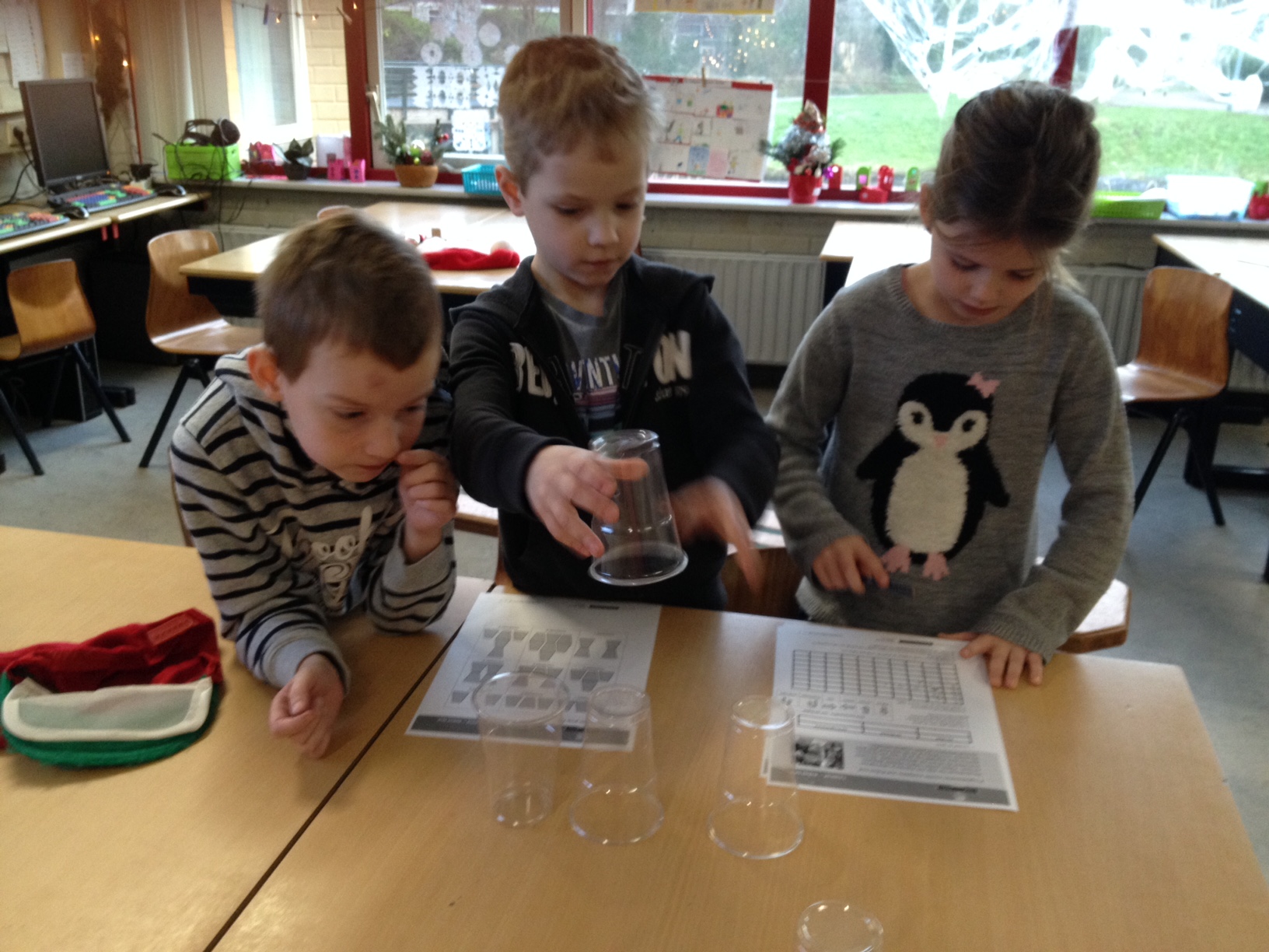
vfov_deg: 40.7
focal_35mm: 35
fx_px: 1283
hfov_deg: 52.6
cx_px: 634
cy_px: 476
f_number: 2.4
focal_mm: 4.28
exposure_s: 1/20
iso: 160
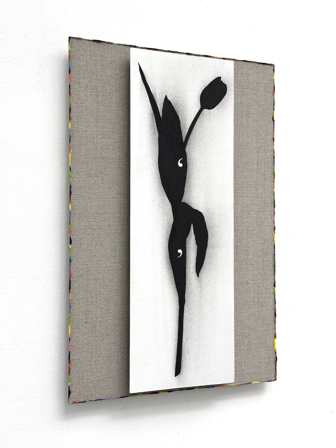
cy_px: 224
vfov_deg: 39.7
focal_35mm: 48
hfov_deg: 30.3
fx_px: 621
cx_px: 168
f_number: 1.78
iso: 64
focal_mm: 6.76
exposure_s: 1/323
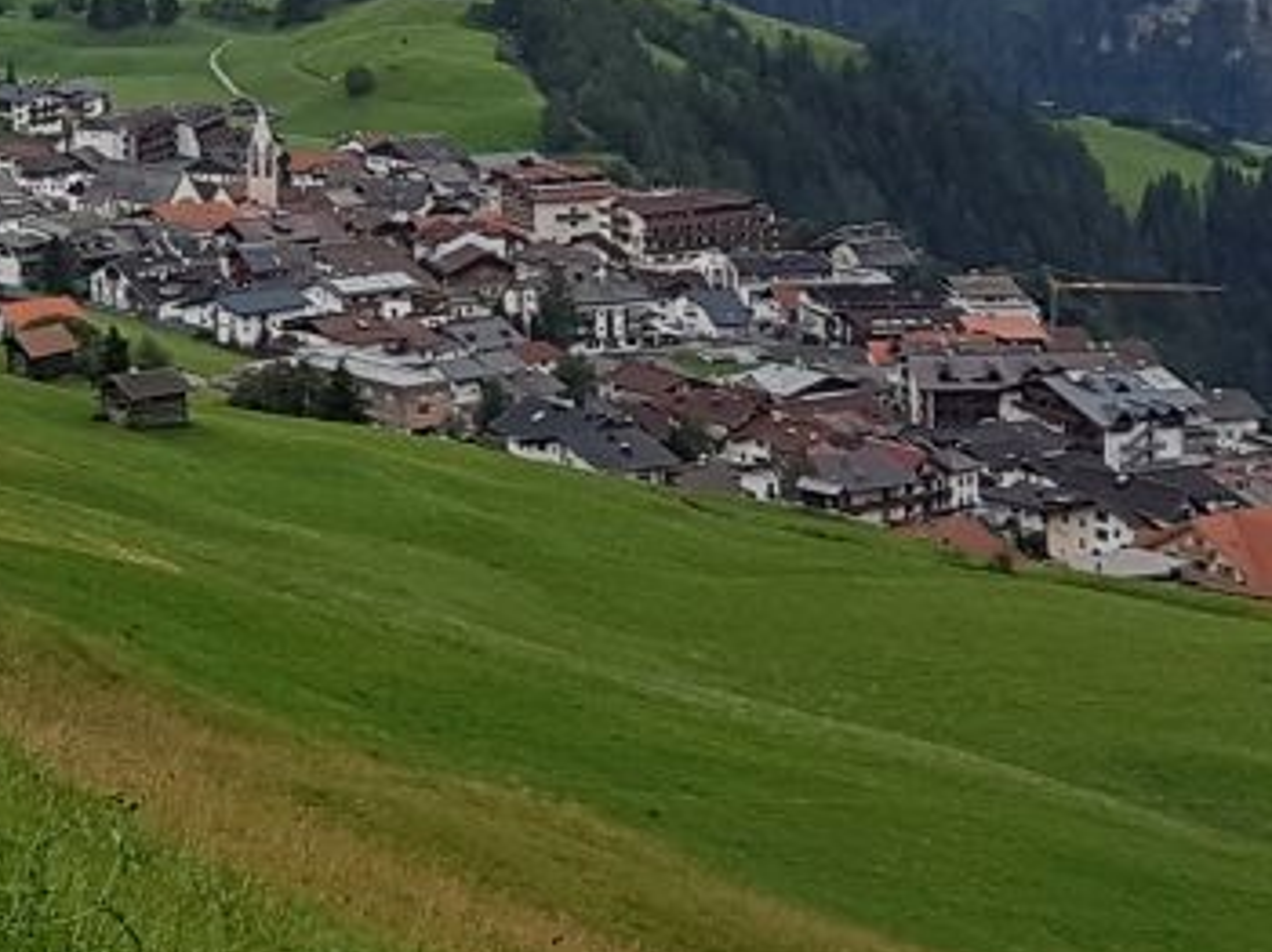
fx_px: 4370
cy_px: -596
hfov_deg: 15.6
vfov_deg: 11.7
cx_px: -465
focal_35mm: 119
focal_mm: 4.2
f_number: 1.7
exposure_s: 1/1664
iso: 50
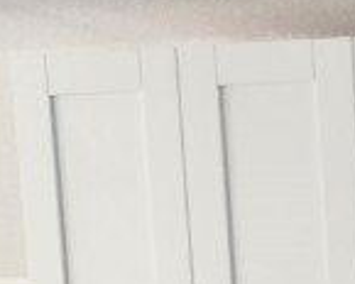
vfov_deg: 8.5
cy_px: 769
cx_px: 1075
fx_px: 1671
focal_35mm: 159
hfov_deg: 9.4
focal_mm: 5.54
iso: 800
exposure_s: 1/120
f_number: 1.8
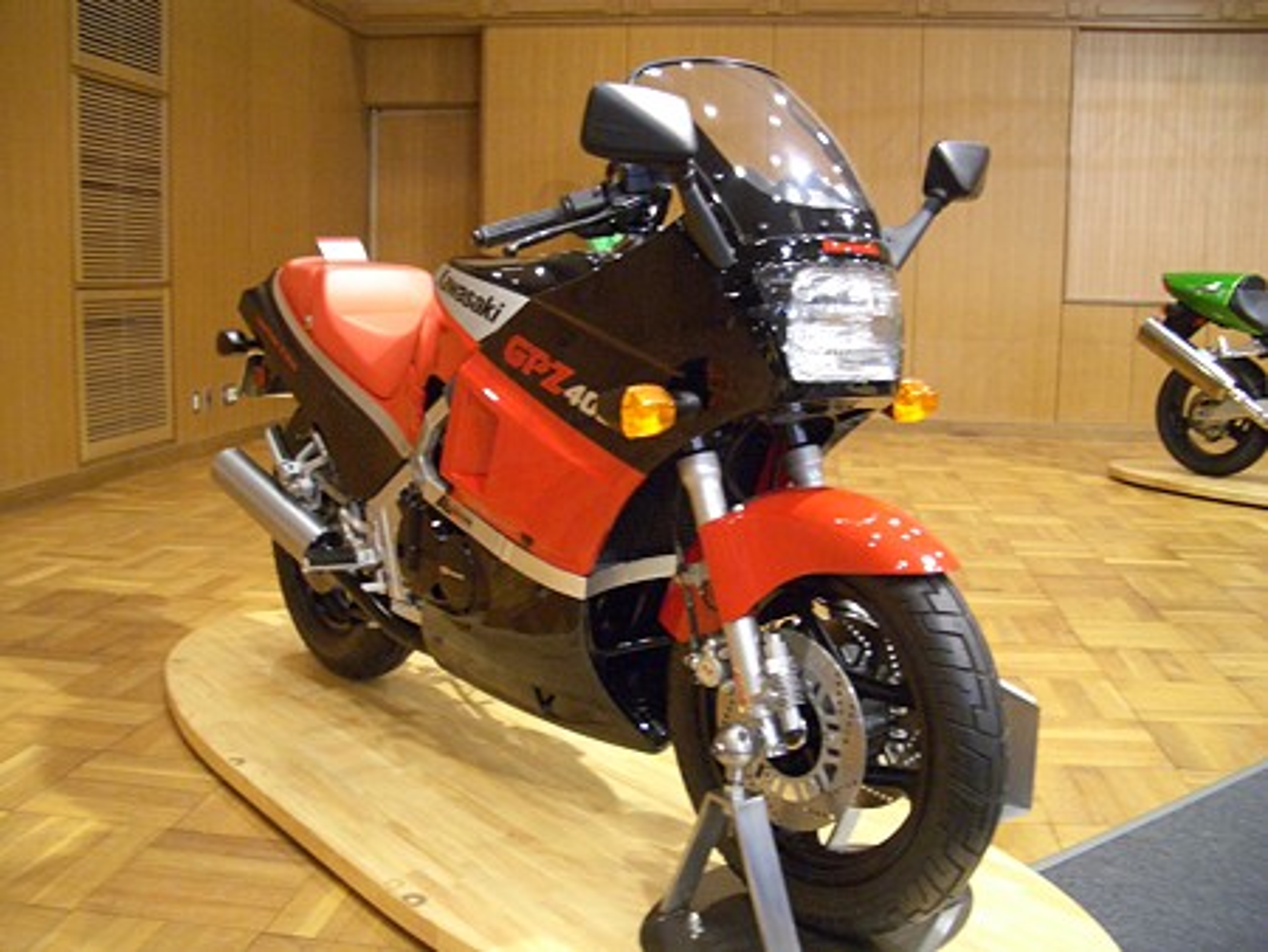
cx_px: 634
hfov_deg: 52.6
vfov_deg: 40.7
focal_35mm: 35
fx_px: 1283
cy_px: 476
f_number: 2.6
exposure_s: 1/13
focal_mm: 5.8
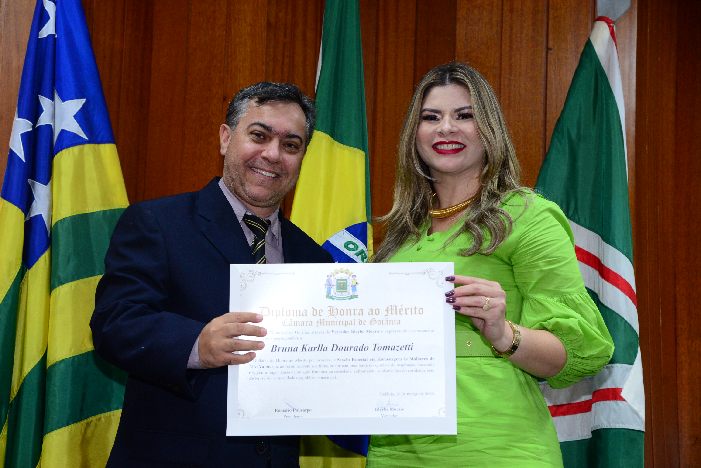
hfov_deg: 30.5
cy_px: 234
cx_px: 350
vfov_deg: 20.6
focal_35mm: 66
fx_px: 1286
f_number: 5
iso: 2500
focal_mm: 66
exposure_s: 1/60
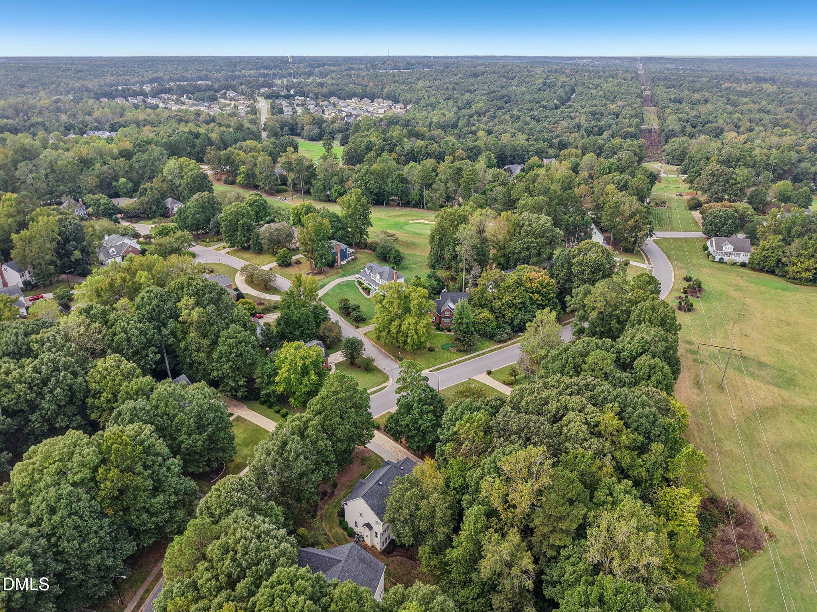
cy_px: 306
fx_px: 566
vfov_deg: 56.8
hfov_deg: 71.6
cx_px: 408
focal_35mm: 24
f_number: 1.8
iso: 310
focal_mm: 8.7
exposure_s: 1/2000
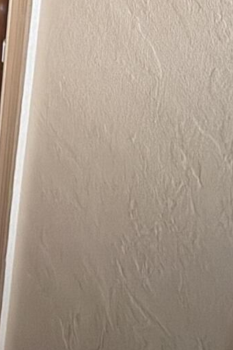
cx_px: -92
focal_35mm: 57
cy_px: -273
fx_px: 553
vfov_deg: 22.1
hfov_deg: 21.0
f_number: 2.2
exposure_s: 1/15
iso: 1250
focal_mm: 2.22
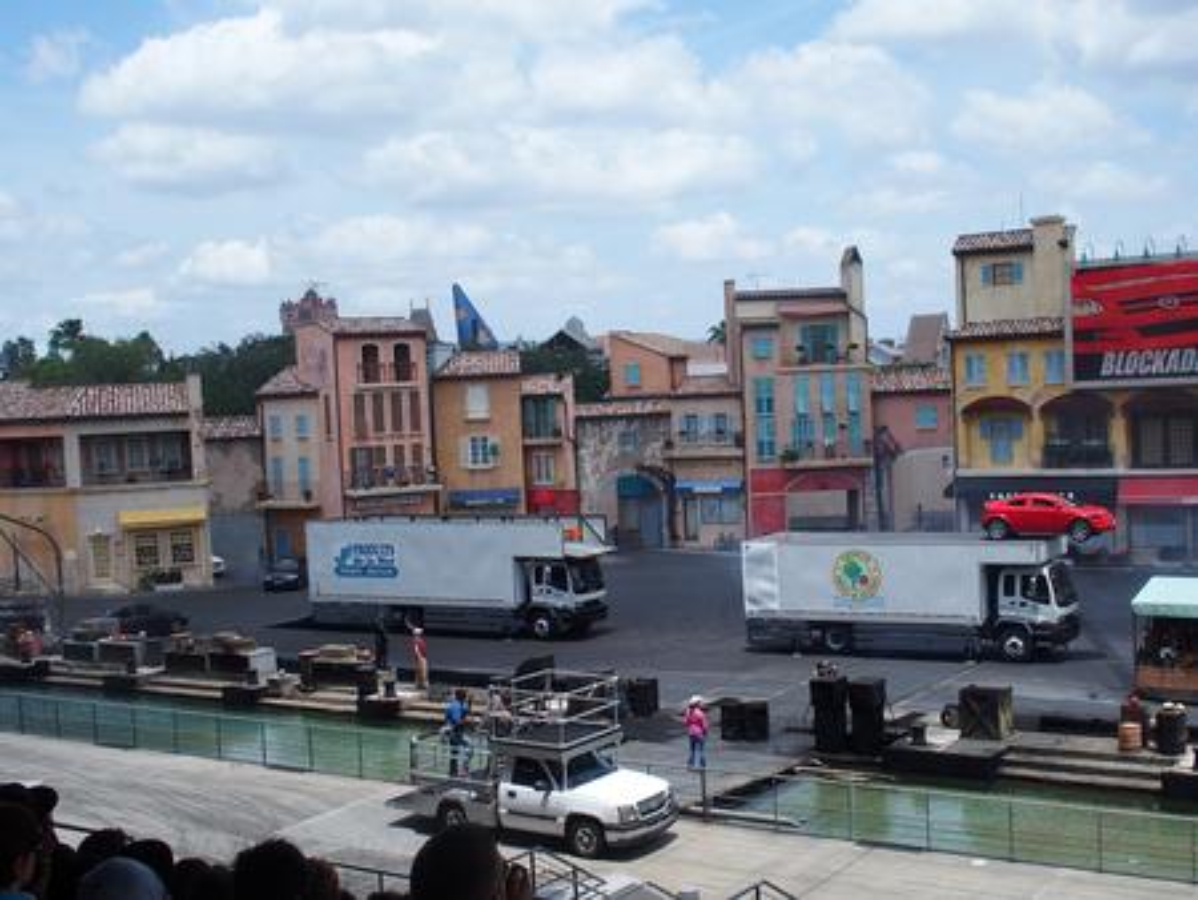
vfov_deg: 34.4
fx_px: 1454
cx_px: 599
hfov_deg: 44.8
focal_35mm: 42
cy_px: 450
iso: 100
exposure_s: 1/1000
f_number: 4
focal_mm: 9
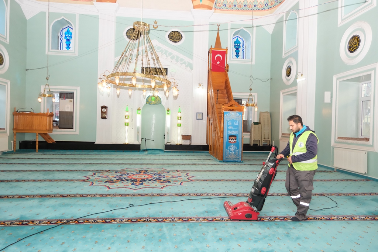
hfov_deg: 73.7
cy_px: 126
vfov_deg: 53.1
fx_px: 252
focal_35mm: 24
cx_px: 189
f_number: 4
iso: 3200
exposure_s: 1/250
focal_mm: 16
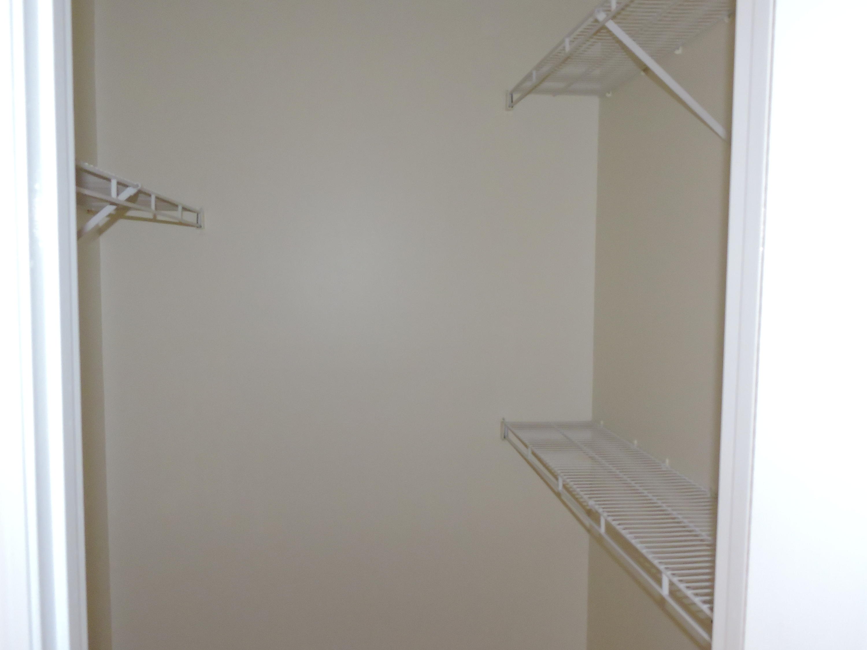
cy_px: 325
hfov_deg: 60.0
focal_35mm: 30
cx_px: 434
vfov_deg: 46.8
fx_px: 751
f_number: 3.5
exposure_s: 1/160
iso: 800
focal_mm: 5.4
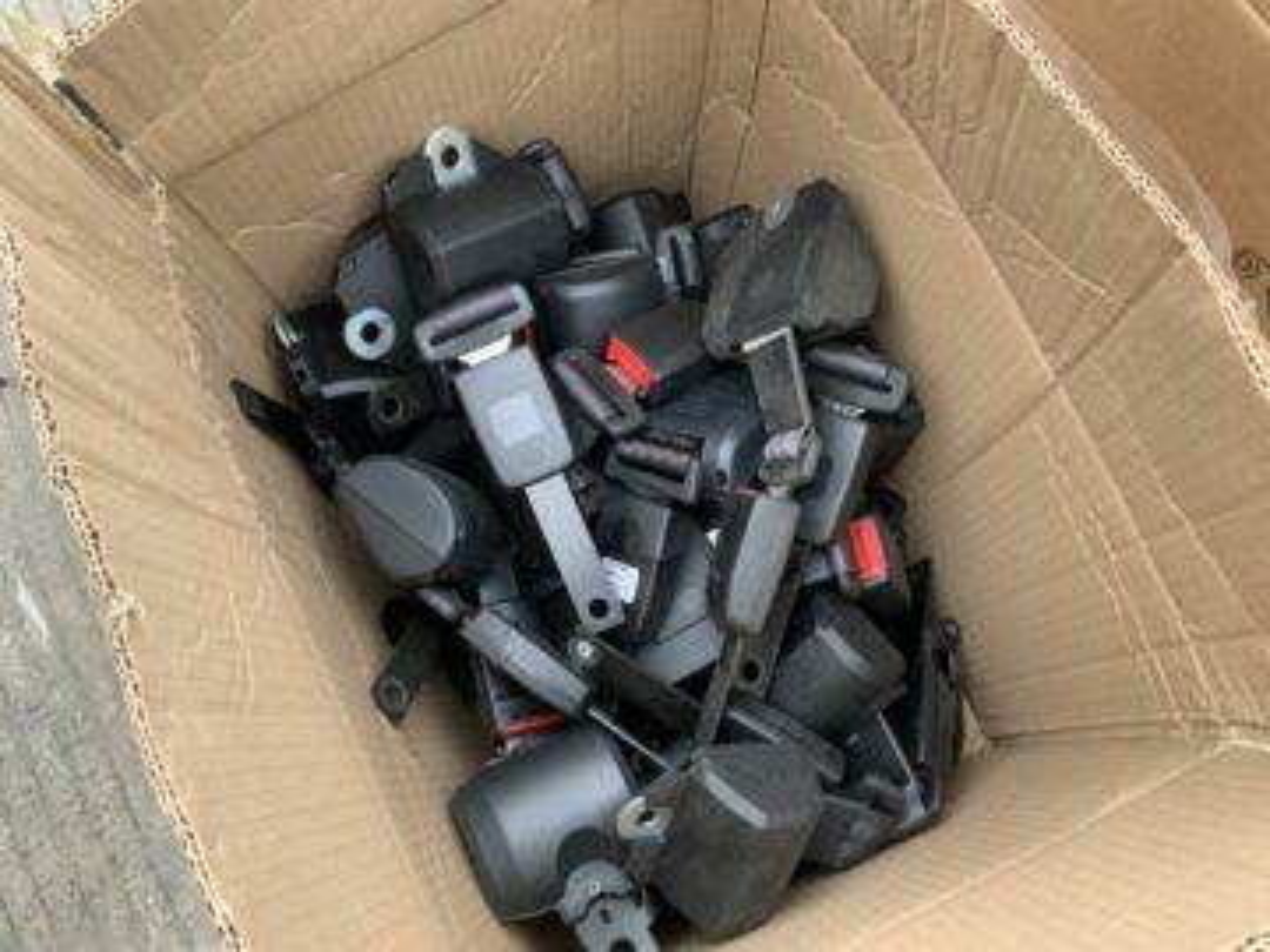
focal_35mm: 29
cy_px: 476
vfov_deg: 48.2
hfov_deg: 61.7
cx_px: 635
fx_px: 1064
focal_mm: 3
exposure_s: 1/122
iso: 16
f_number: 1.8
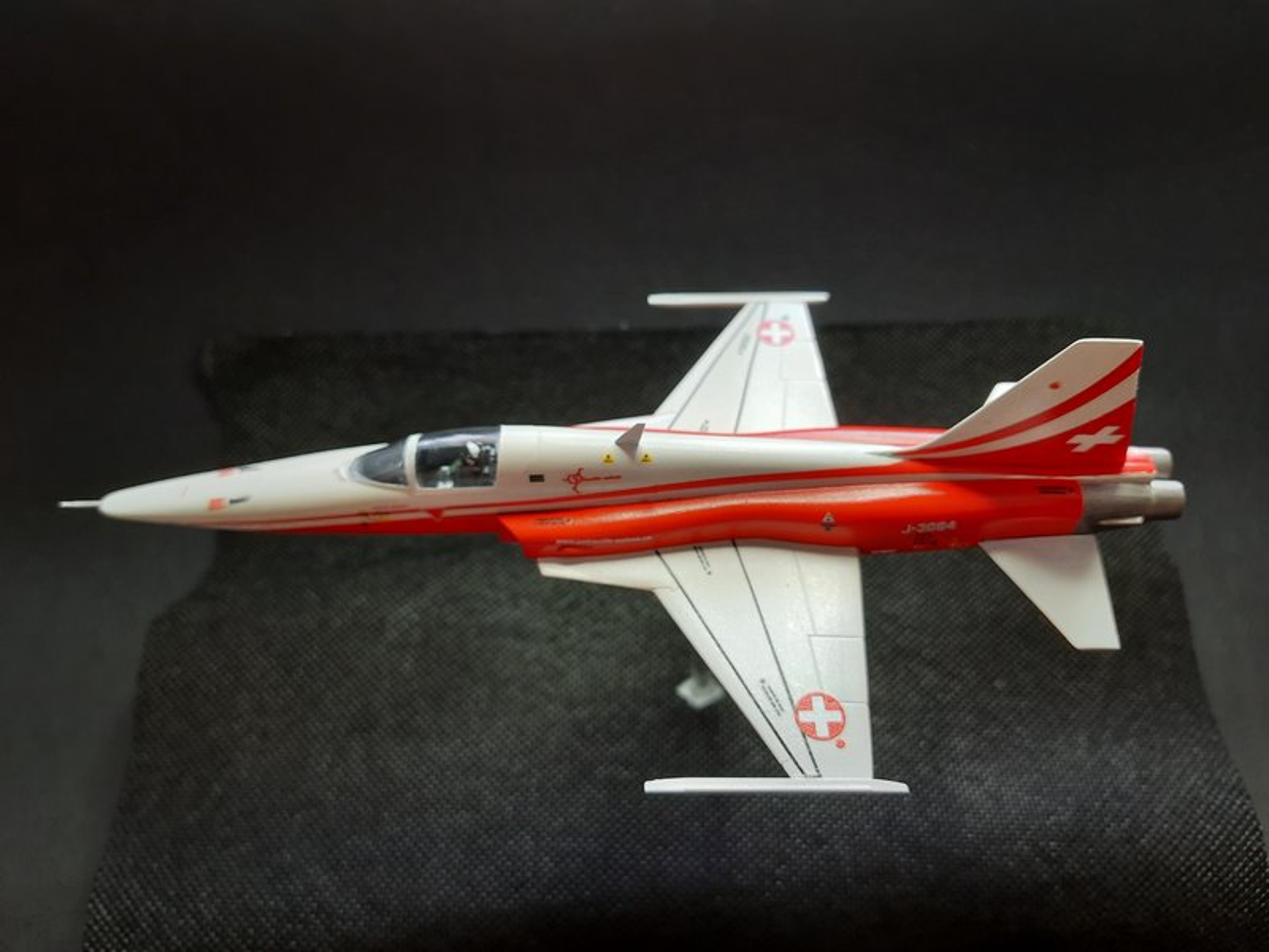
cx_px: 634
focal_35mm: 24
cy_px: 476
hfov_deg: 71.6
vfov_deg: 56.8
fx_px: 880
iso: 200
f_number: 1.8
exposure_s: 1/50
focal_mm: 5.23
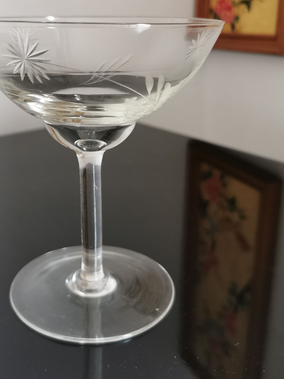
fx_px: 448
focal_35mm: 41
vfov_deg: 45.3
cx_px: 98
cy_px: 137
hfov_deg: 34.9
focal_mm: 5.56
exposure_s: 1/40
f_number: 1.6
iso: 500
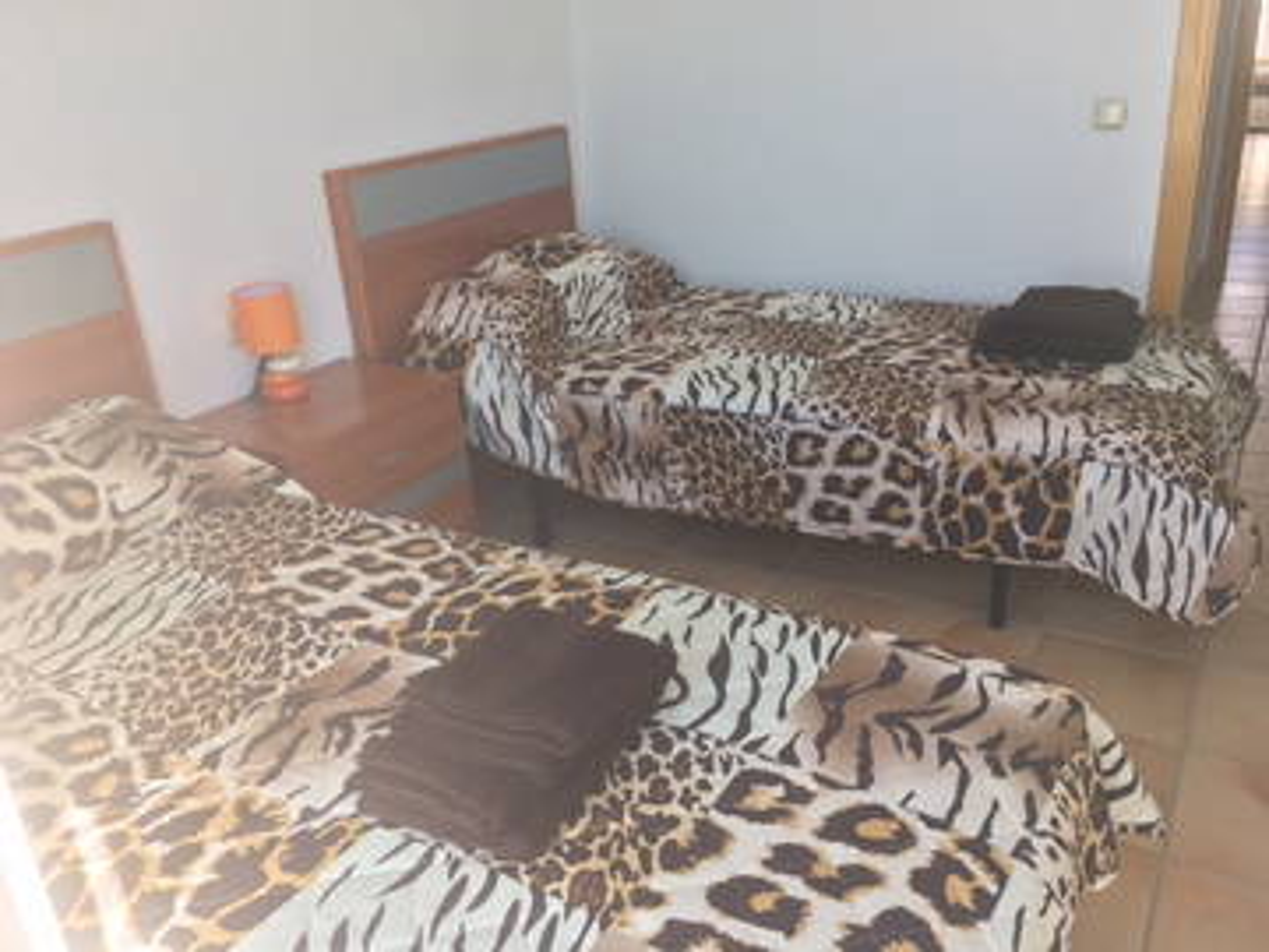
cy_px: 476
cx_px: 634
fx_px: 1063
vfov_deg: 48.2
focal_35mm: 29
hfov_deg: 61.7
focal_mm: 4.15
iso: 32
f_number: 2.2
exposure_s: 1/100
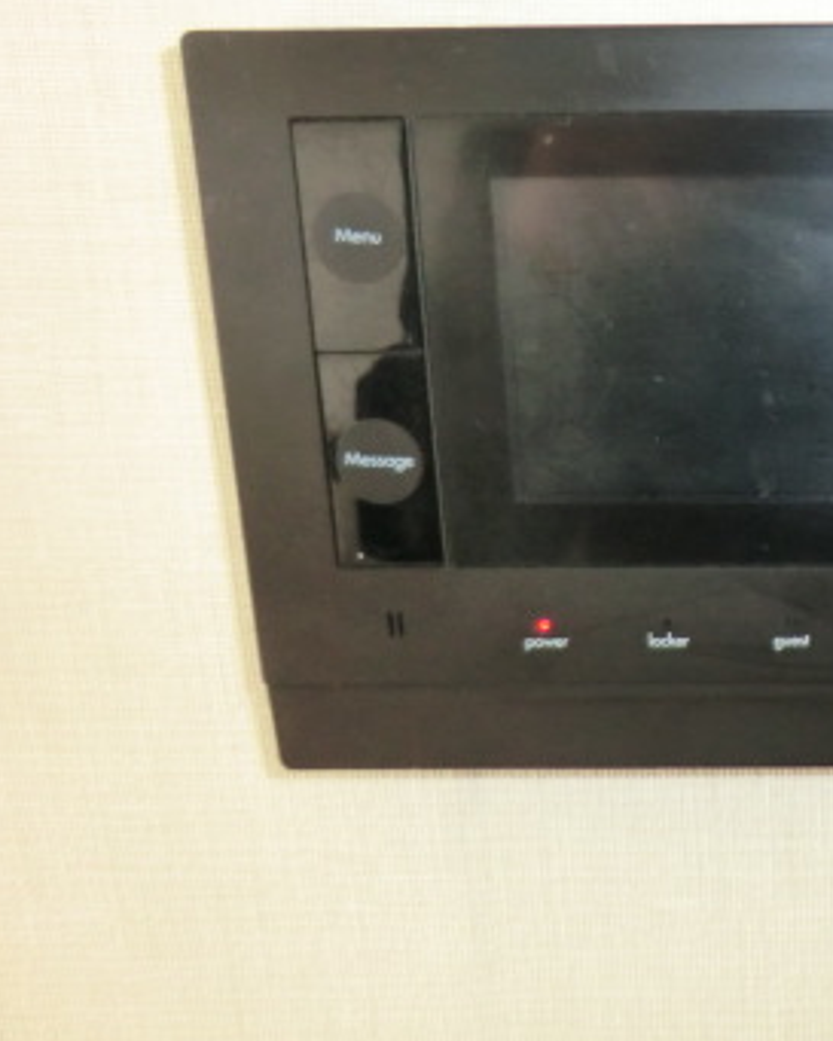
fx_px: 1355
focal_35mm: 44
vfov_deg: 41.9
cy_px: 437
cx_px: 915
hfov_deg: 30.6
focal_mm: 4.3
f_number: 3.2
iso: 200
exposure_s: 1/60
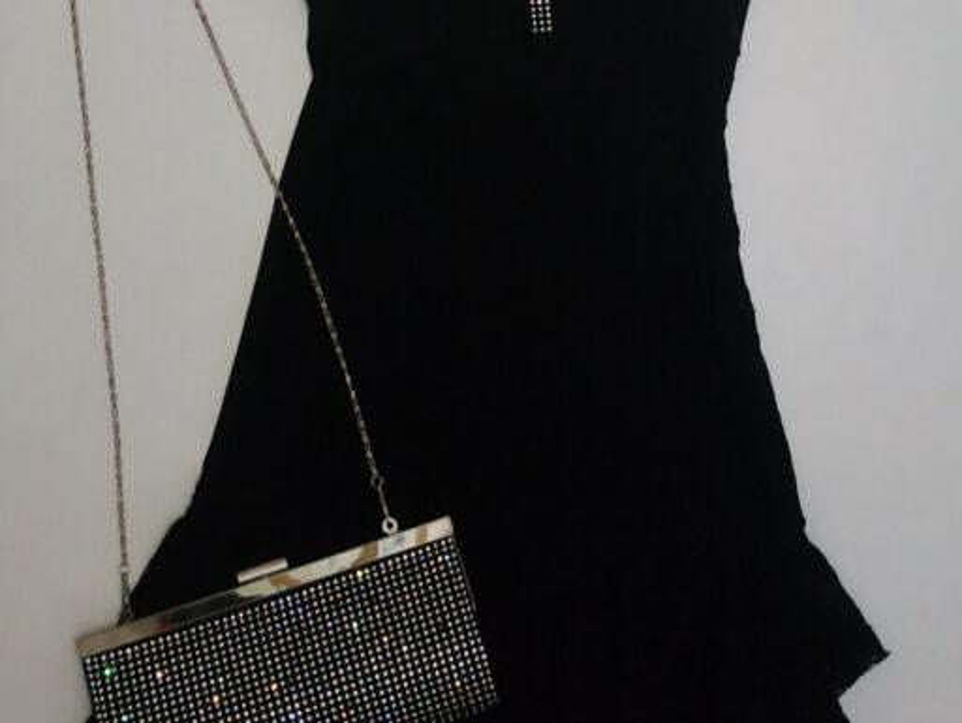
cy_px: 362
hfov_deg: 71.5
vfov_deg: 56.9
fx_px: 668
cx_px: 481
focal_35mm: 24
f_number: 1.9
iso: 1600
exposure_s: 1/20
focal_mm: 3.94
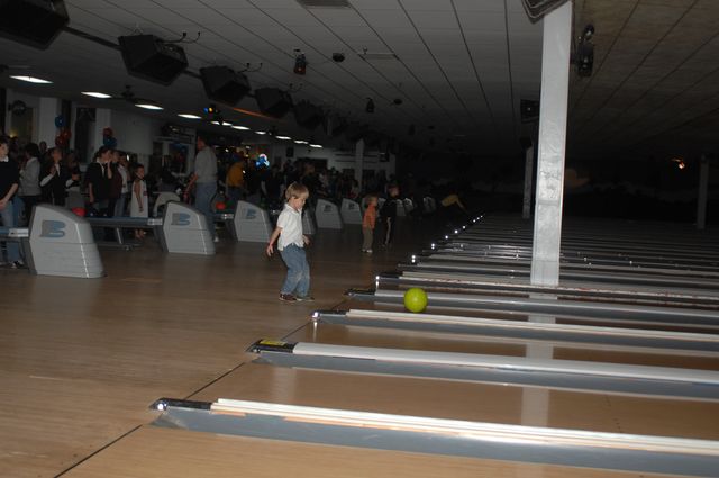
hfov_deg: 41.2
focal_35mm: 48
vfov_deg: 28.0
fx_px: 957
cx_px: 360
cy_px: 239
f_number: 3.5
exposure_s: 1/125
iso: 400
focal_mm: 32
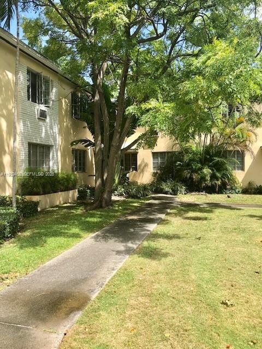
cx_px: 131
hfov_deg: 49.7
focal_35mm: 28
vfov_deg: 63.4
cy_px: 174
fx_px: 283
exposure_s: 1/1021
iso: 20
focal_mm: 4
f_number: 1.8
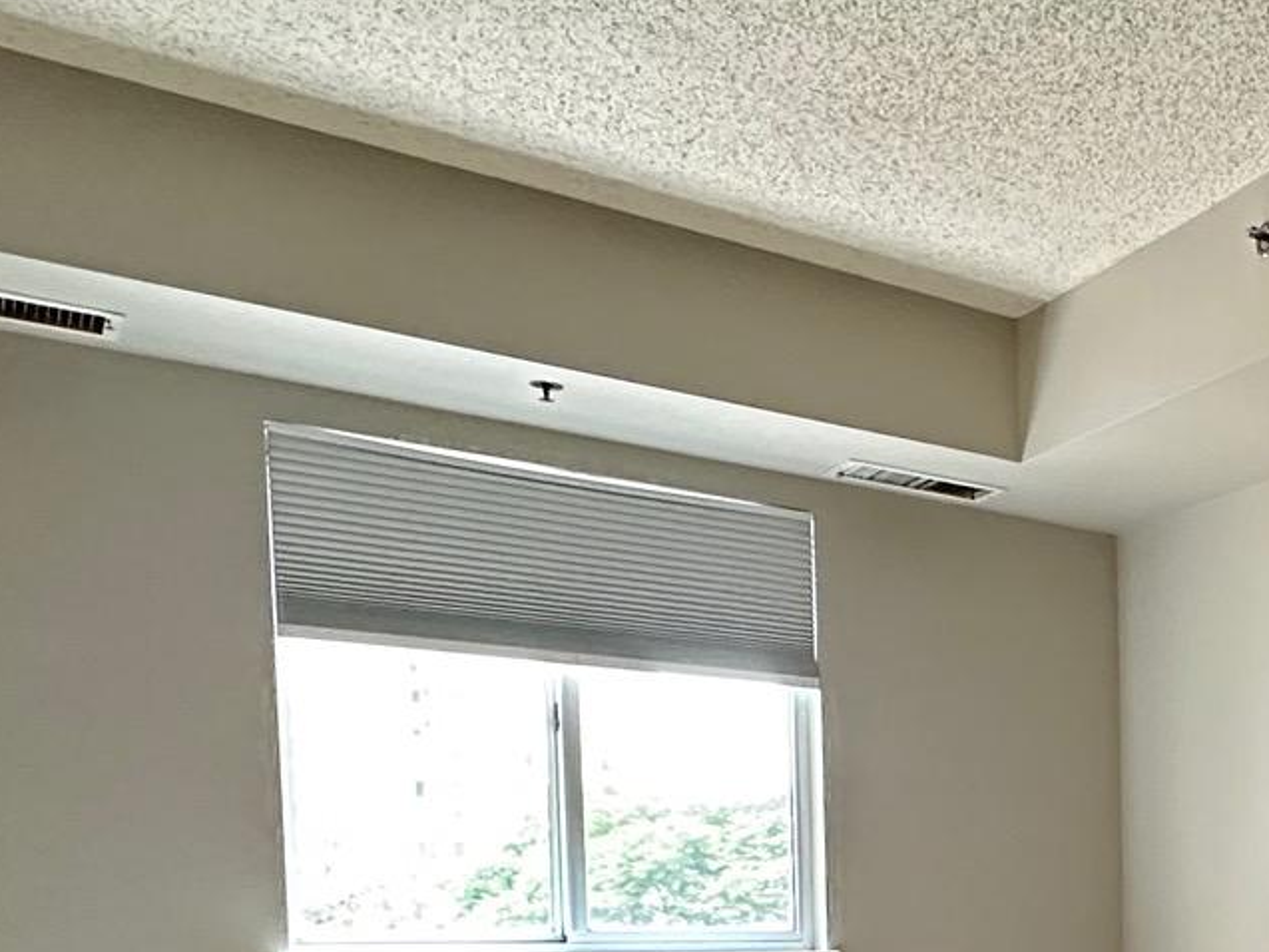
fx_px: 1650
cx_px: 1516
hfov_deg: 34.1
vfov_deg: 29.2
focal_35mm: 45
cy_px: 1034
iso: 640
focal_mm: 2.22
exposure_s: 1/60
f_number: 2.2
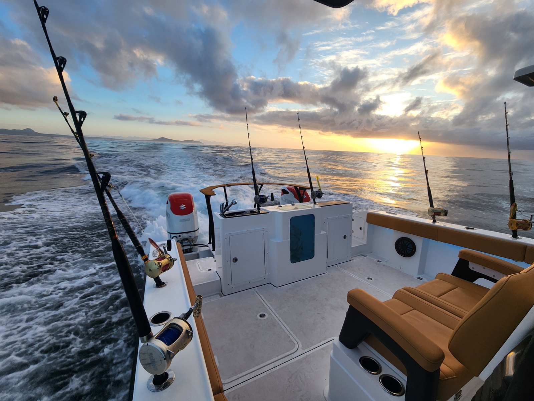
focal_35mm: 13
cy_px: 200
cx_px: 267
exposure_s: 1/439
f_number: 2.2
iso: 50
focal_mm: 2.2
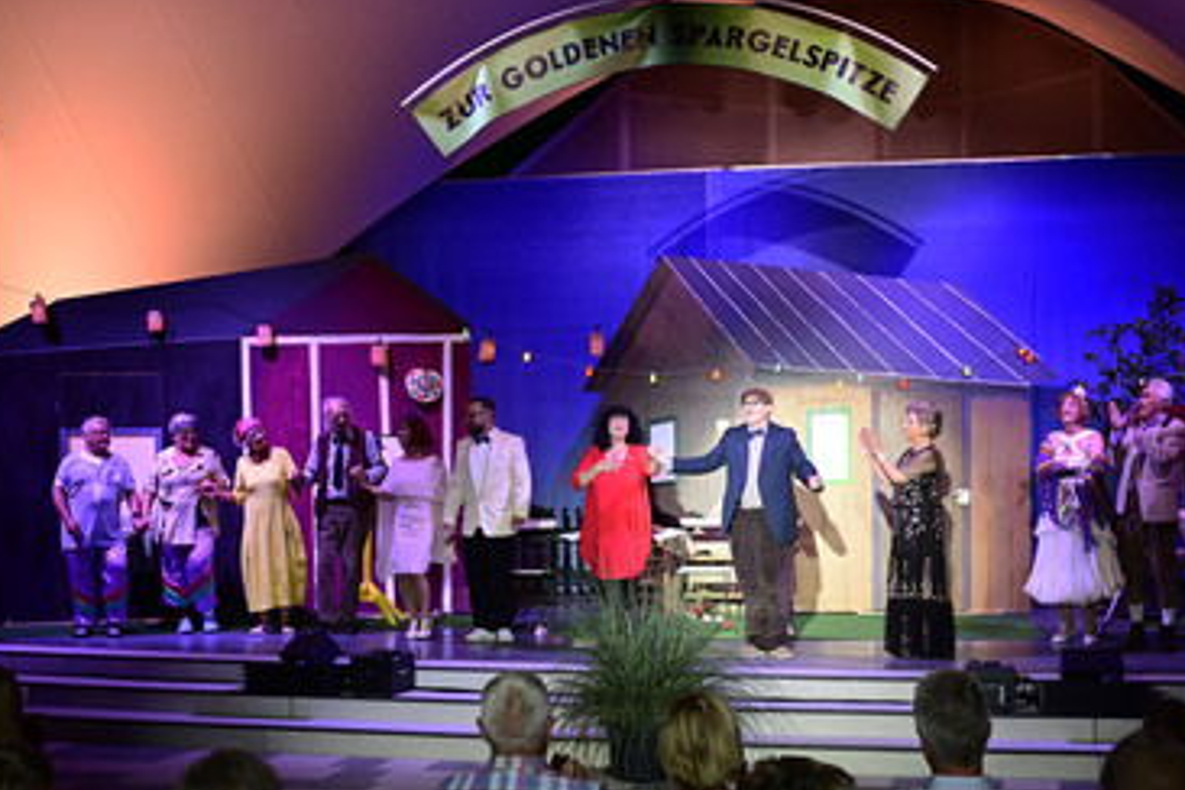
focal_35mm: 48
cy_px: 421
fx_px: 1580
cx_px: 707
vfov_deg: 28.1
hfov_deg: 40.9
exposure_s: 1/320
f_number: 5.6
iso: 2000
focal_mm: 39
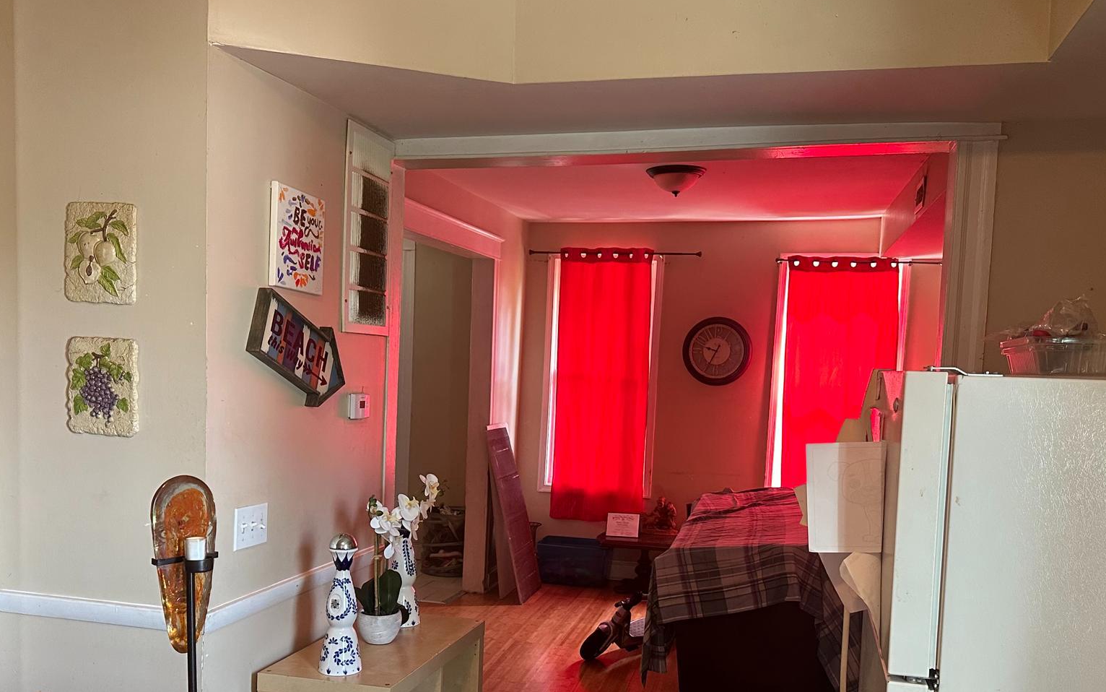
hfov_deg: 56.7
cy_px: 451
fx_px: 1025
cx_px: 538
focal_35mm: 34
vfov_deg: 37.0
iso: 250
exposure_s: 1/60
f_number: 1.78
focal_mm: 6.86
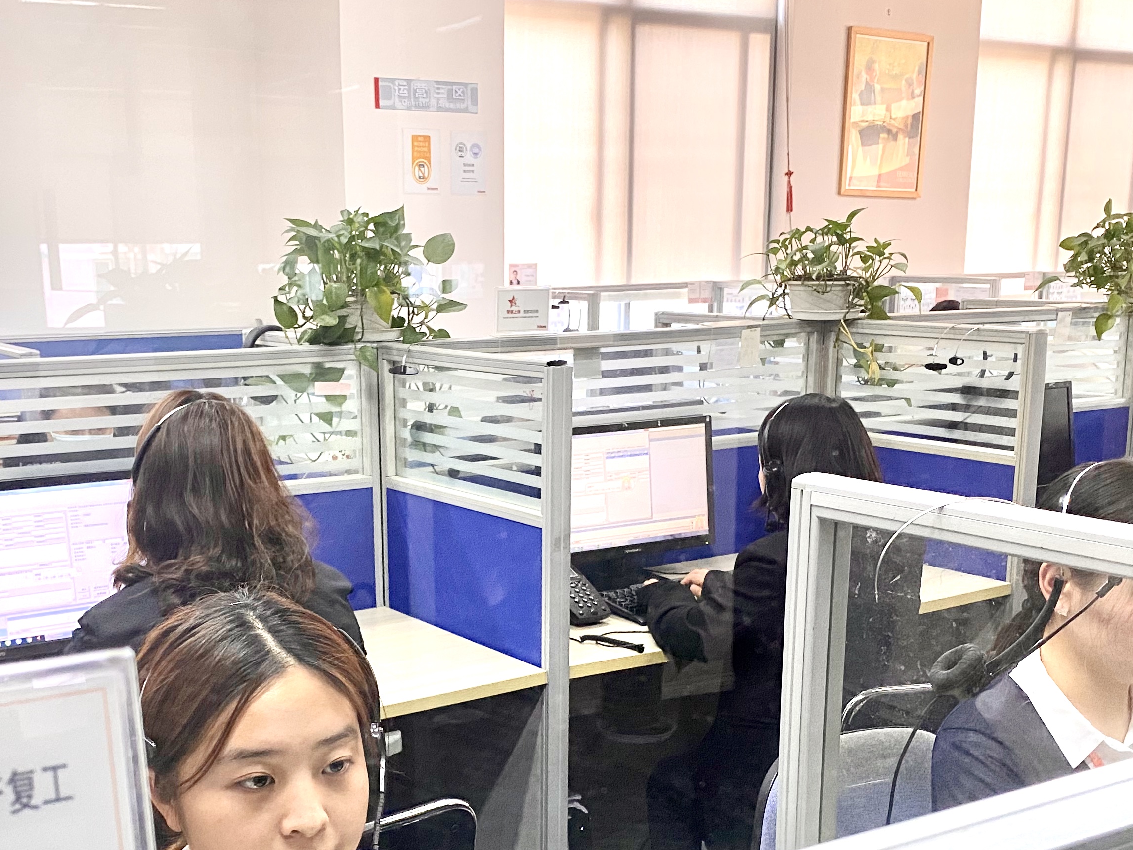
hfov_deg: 41.1
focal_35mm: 46
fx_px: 1506
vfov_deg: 30.9
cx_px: 475
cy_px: 643
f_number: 1.8
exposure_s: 1/50
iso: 160
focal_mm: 4.25
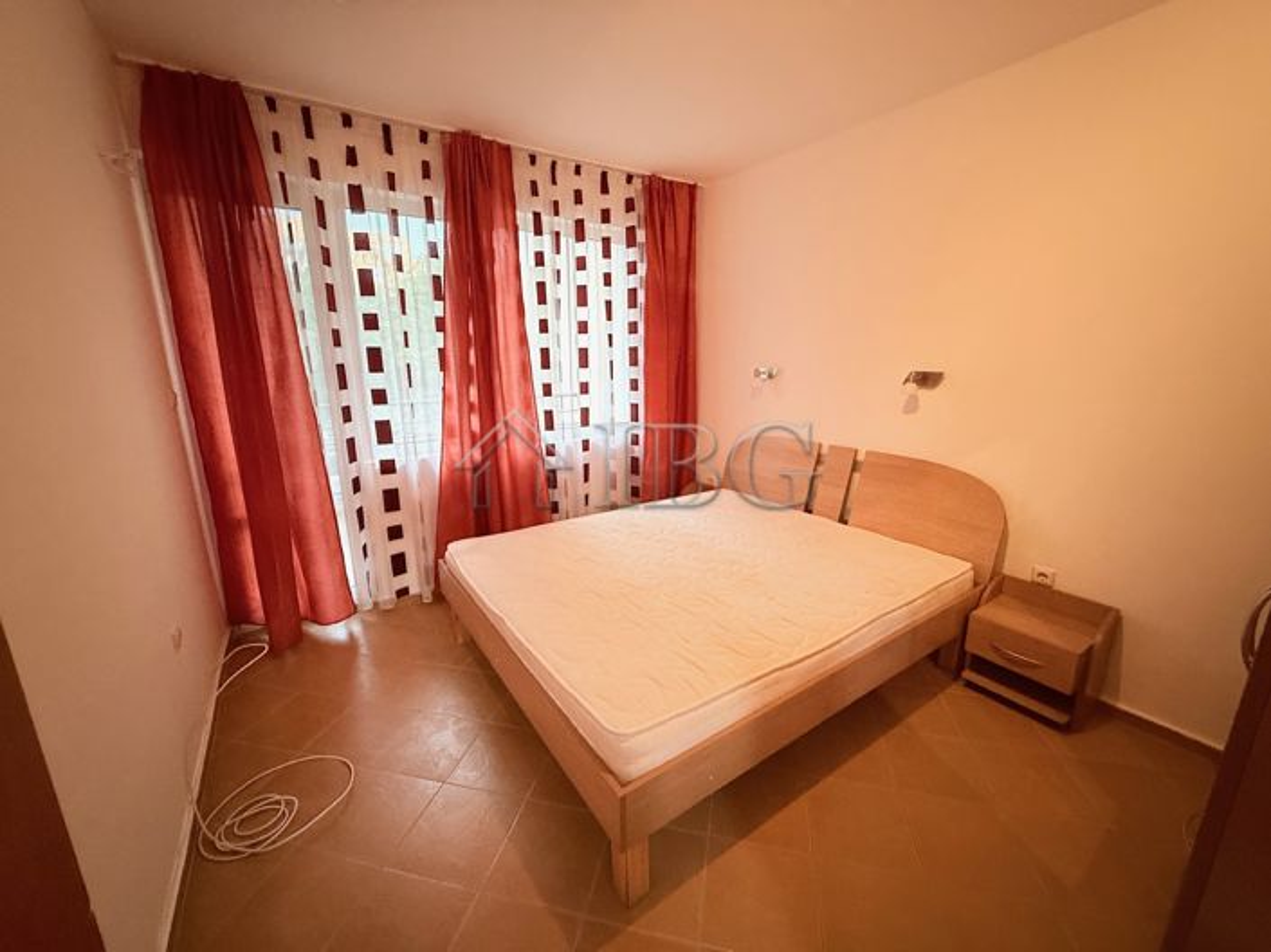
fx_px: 514
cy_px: 476
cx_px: 636
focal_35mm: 14
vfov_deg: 85.6
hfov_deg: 102.1
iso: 500
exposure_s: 1/50
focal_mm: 2.22
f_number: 2.2
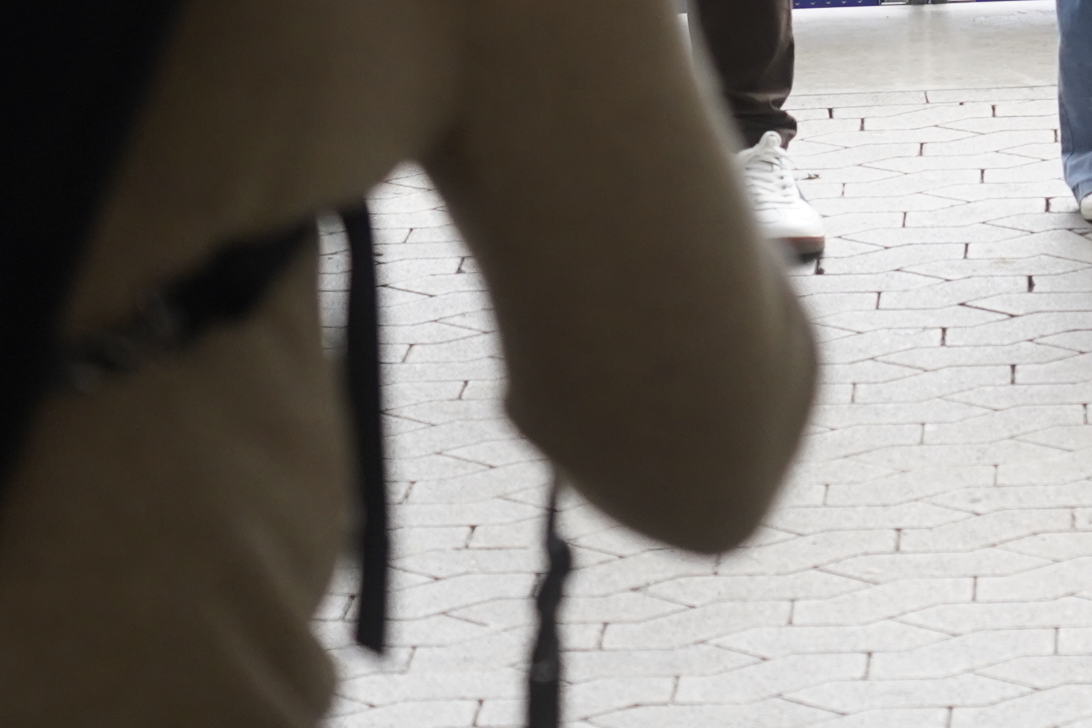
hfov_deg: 9.7
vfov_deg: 6.5
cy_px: -500
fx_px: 6340
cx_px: 1288
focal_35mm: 209
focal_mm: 57
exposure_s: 1/125
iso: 800
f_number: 4
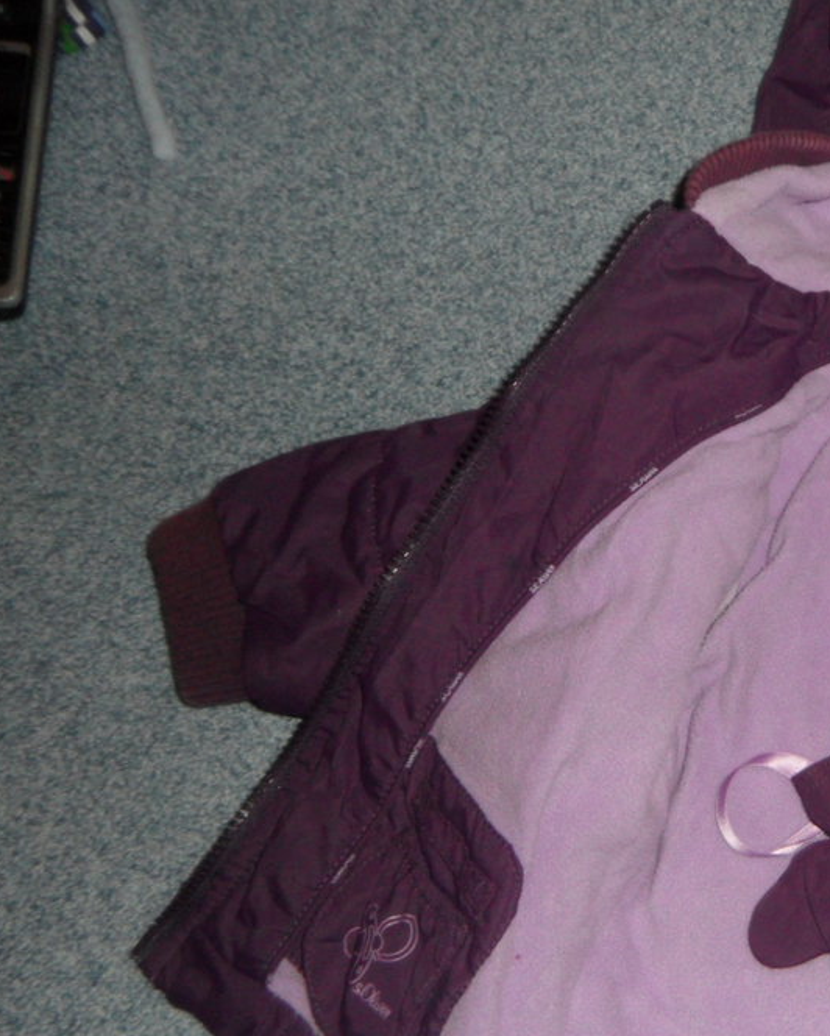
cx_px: 981
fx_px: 1442
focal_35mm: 47
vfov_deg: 39.2
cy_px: 655
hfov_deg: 28.3
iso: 100
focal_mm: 4.1
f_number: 8.2
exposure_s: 1/10
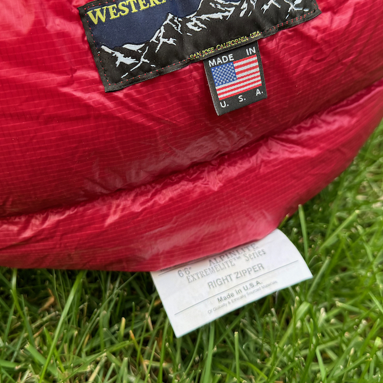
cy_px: 159
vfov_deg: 40.8
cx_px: 183
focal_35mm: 41
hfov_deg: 40.9
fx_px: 513
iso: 160
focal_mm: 6.76
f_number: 1.78
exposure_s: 1/121
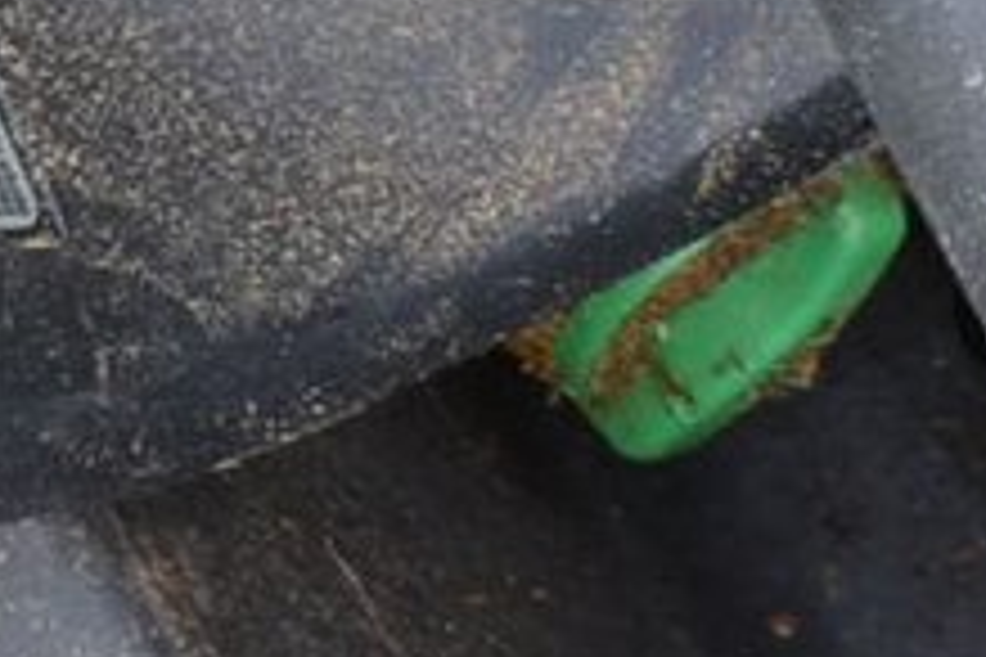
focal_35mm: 281
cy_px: -1082
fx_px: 7696
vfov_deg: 4.7
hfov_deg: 7.3
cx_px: 954
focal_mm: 24
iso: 200
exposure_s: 1/160
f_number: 6.3
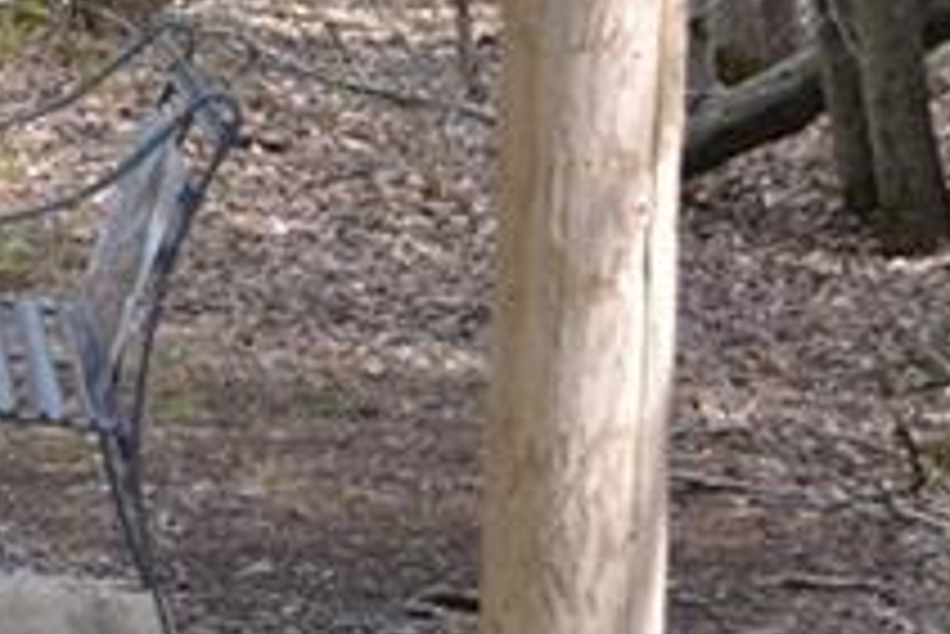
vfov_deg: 7.1
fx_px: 4991
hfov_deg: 10.4
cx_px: -603
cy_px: -495
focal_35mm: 189
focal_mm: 26
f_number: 5
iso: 200
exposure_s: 1/200
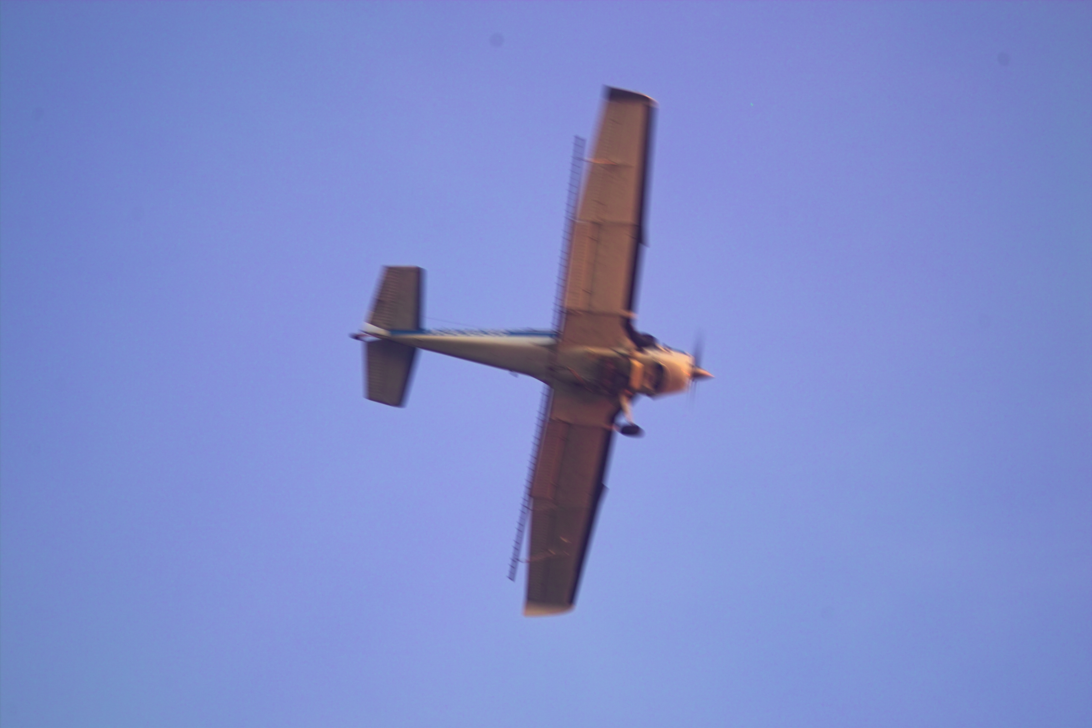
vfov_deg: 7.7
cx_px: 546
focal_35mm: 179
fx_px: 5429
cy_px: 364
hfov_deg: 11.5
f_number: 2.8
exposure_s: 1/45
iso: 100
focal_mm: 105
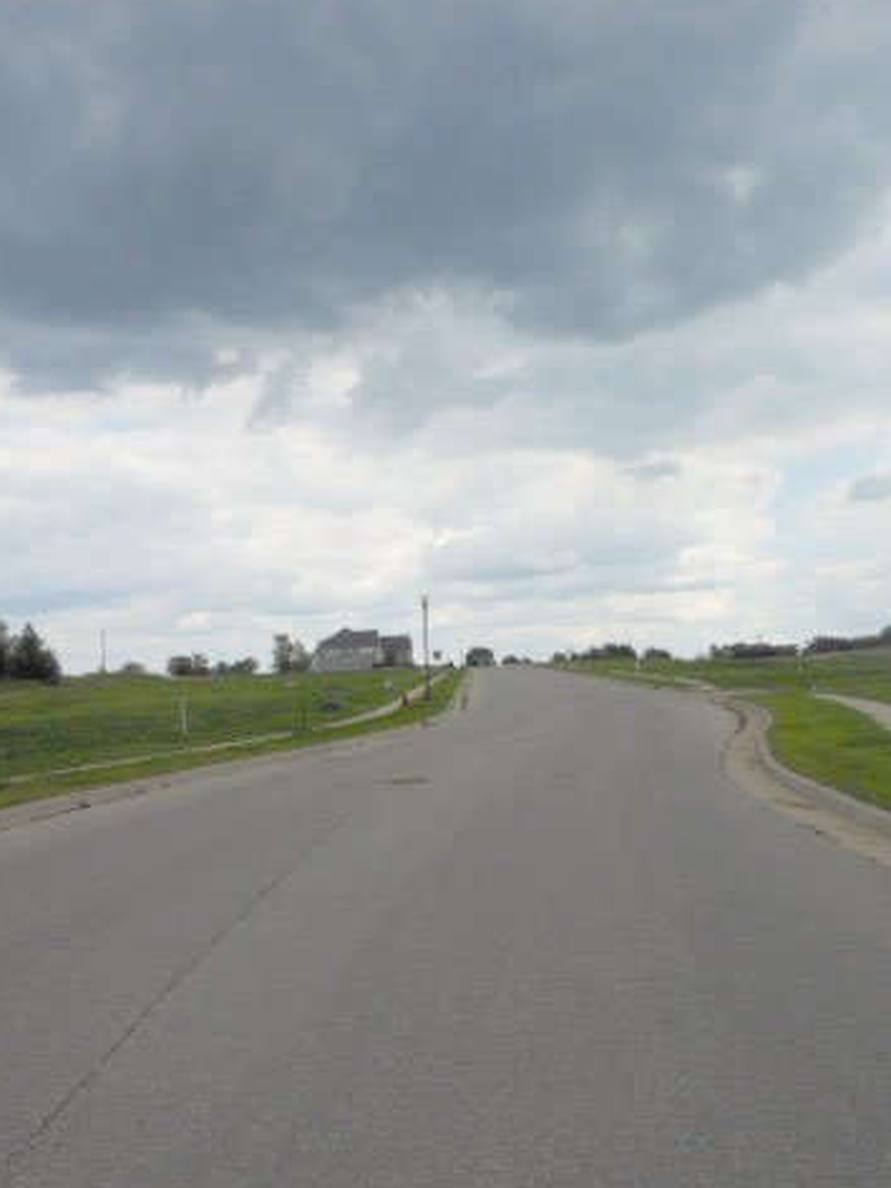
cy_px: 589
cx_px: 513
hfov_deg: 37.6
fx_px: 1304
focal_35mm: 38
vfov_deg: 49.0
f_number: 3.7
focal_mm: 5
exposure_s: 1/800
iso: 80
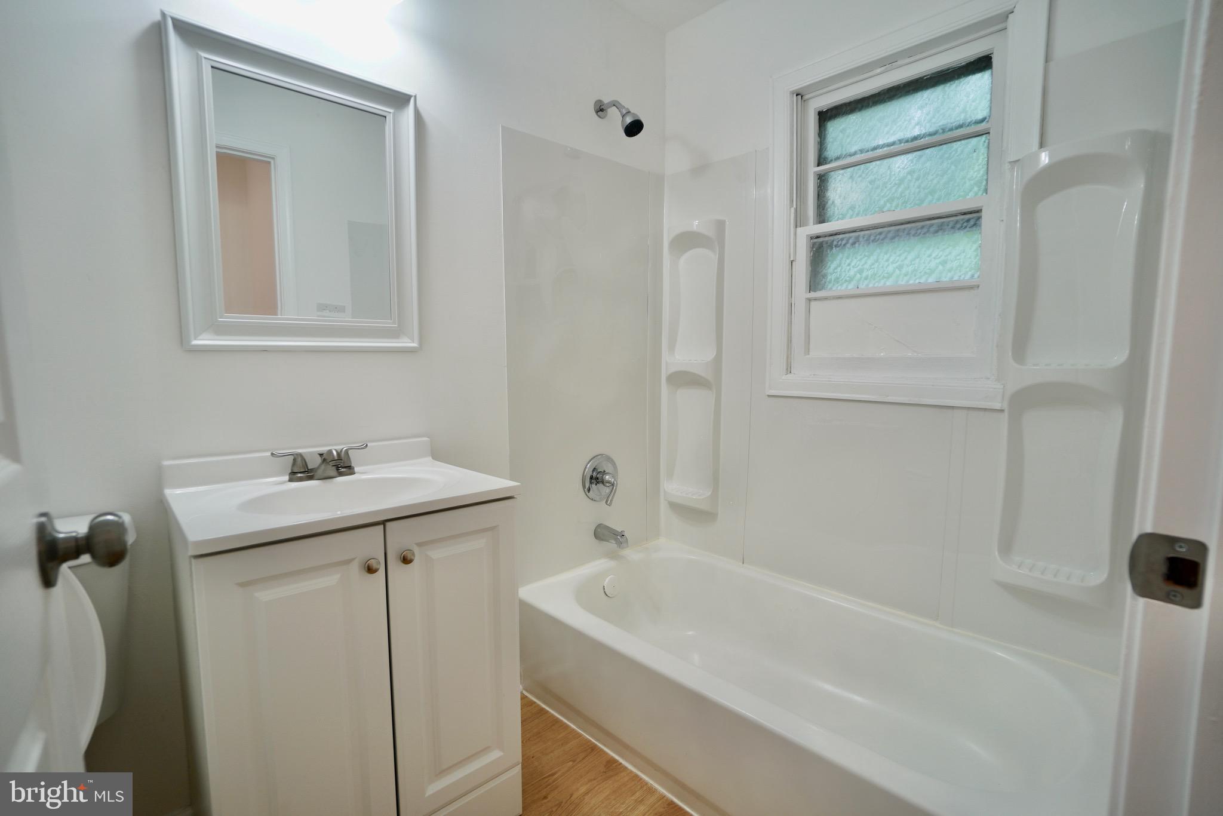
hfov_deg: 100.4
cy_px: 408
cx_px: 612
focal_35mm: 15
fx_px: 510
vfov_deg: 77.3
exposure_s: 1/30
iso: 125
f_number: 4
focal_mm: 10
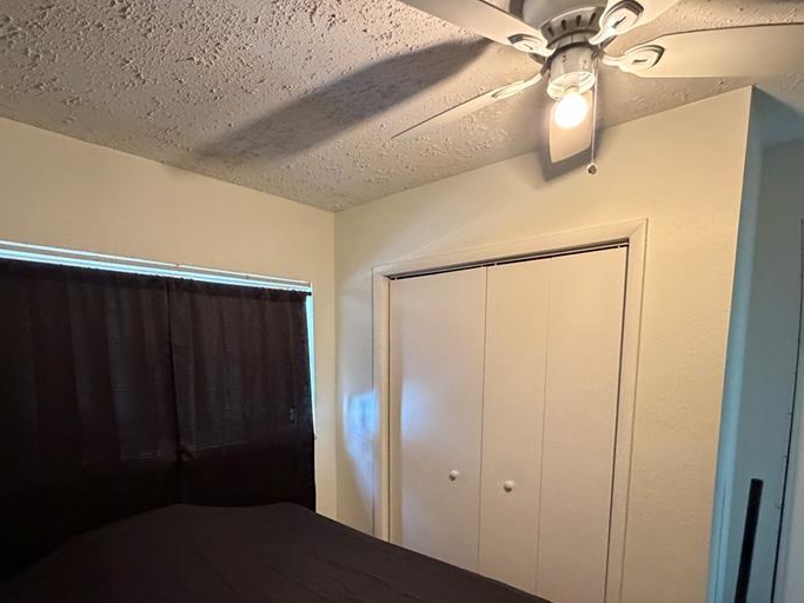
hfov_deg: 78.4
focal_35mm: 21
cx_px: 335
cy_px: 412
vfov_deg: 61.6
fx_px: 488
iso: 1000
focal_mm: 2.22
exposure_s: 1/60
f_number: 2.2
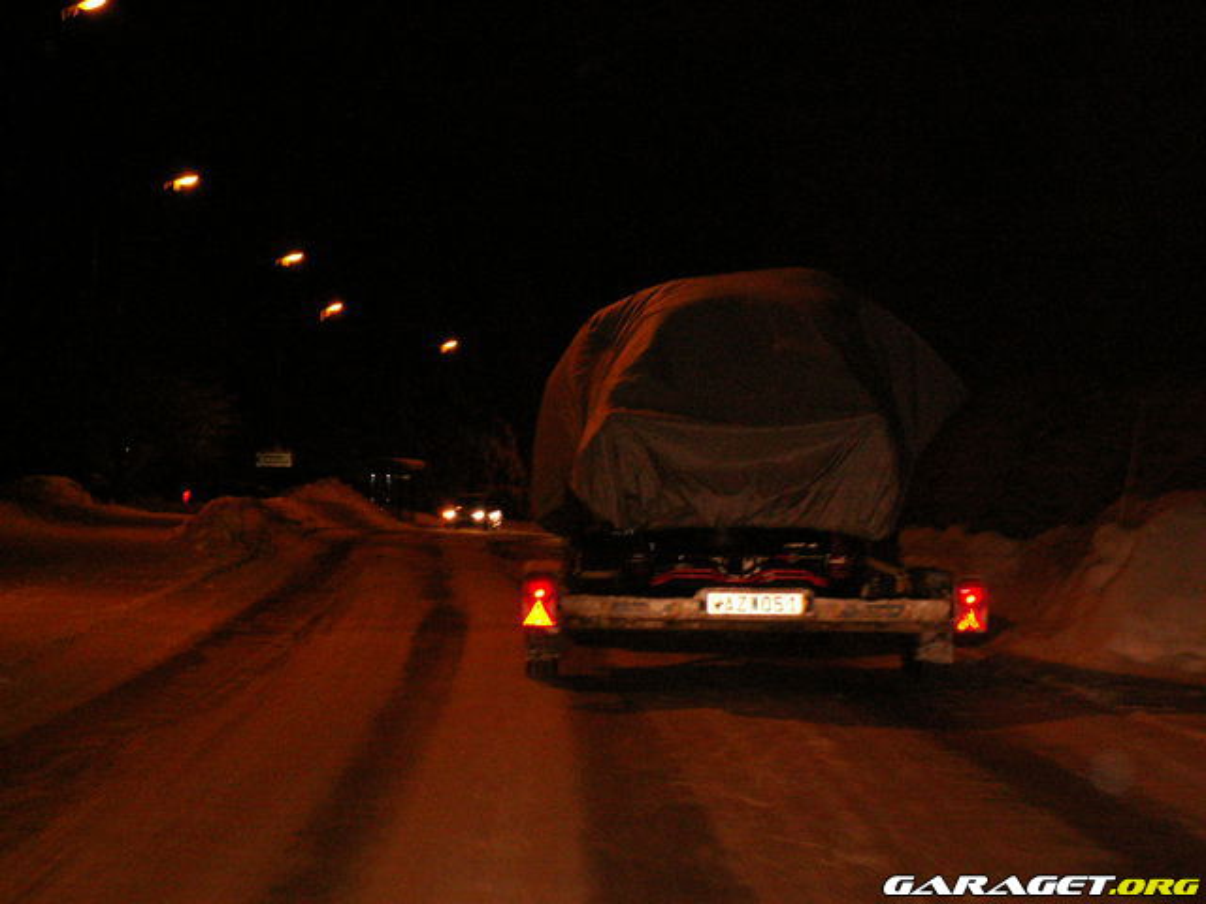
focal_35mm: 114
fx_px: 3972
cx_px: 603
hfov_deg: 17.3
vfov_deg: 13.0
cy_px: 452
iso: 160
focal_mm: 18.62
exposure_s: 1/40
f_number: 4
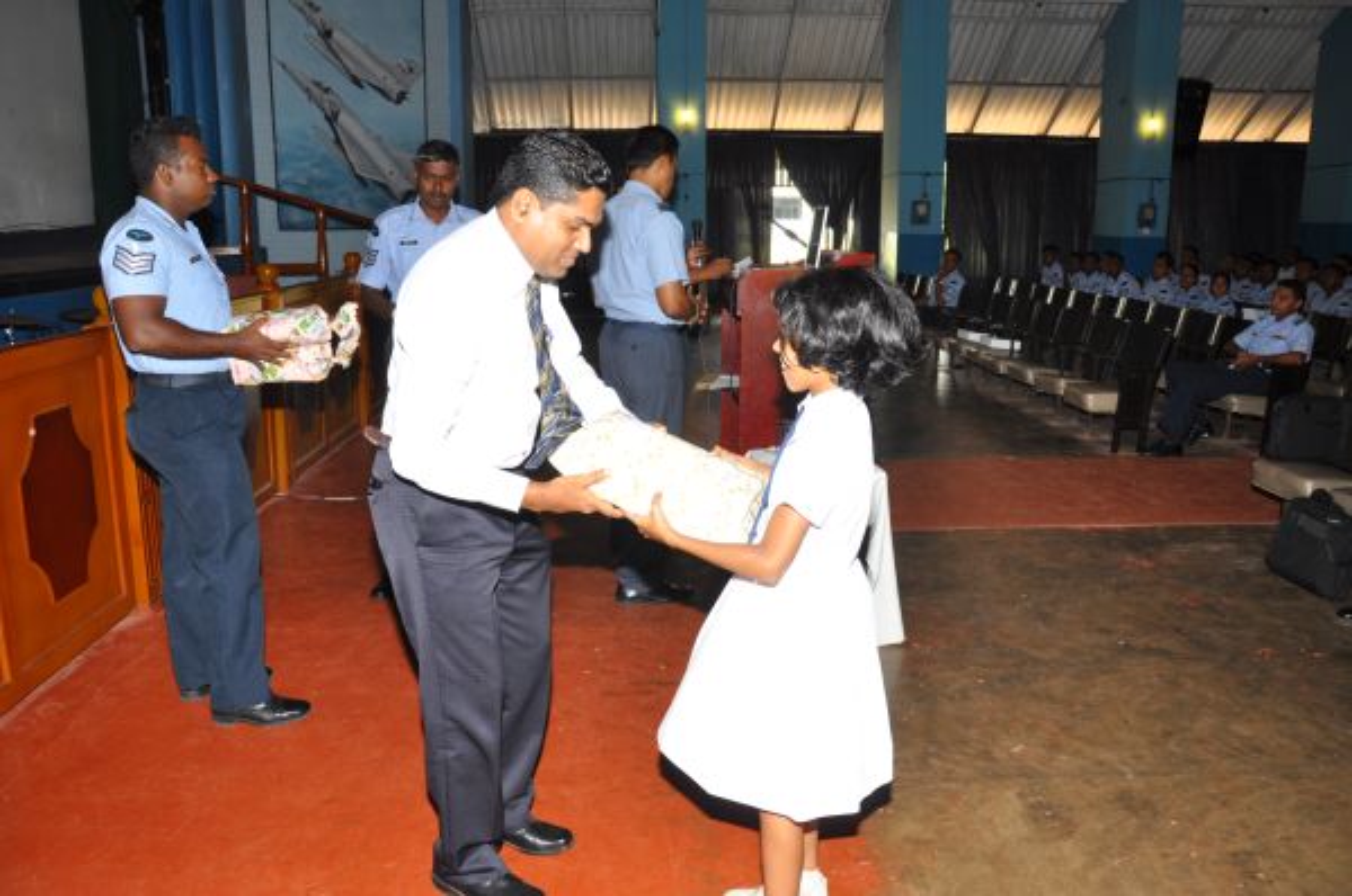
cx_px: 676
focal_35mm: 27
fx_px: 1012
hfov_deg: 67.5
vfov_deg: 47.8
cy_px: 448
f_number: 5.6
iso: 250
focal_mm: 18
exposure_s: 1/60
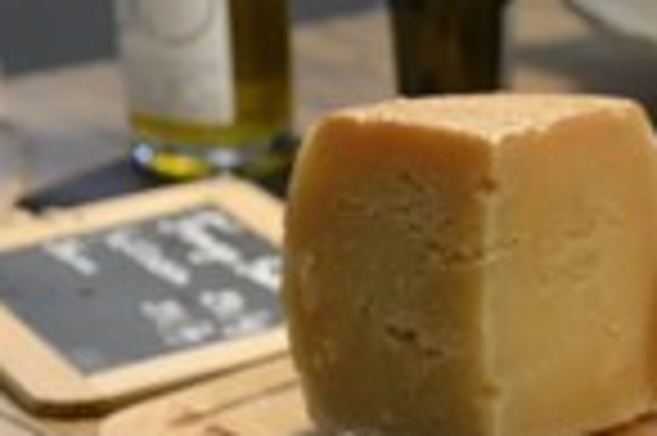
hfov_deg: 14.6
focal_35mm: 138
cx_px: 706
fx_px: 2516
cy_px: 216
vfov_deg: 9.9
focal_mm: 48
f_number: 4.5
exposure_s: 1/40
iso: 800
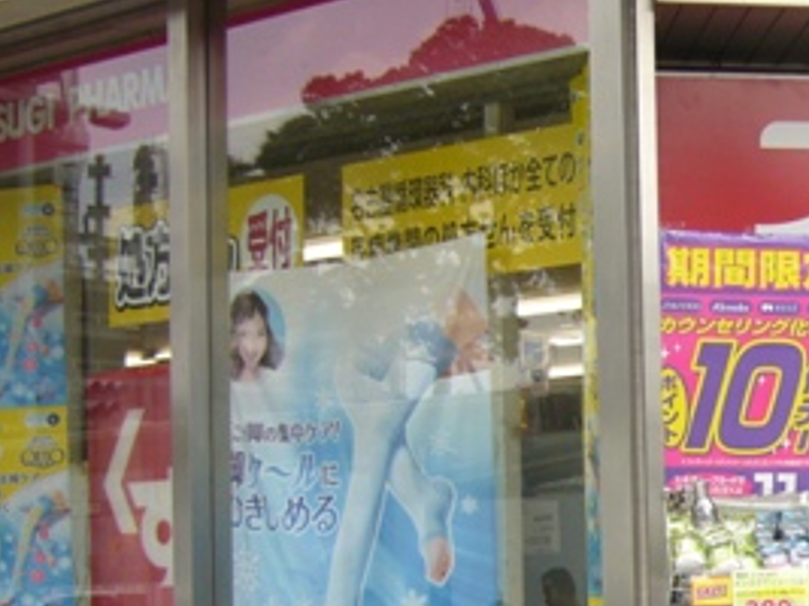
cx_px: 848
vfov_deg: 17.4
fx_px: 1962
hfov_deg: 22.2
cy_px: 479
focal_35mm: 84
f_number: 2.8
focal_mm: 5.8
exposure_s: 1/320
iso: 80
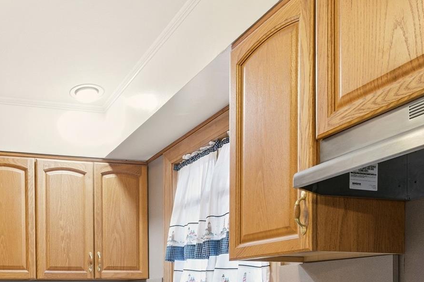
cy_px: 295
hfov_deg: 47.7
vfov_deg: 32.4
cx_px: 60
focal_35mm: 37
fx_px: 436
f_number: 9
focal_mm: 16
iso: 250
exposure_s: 1/10
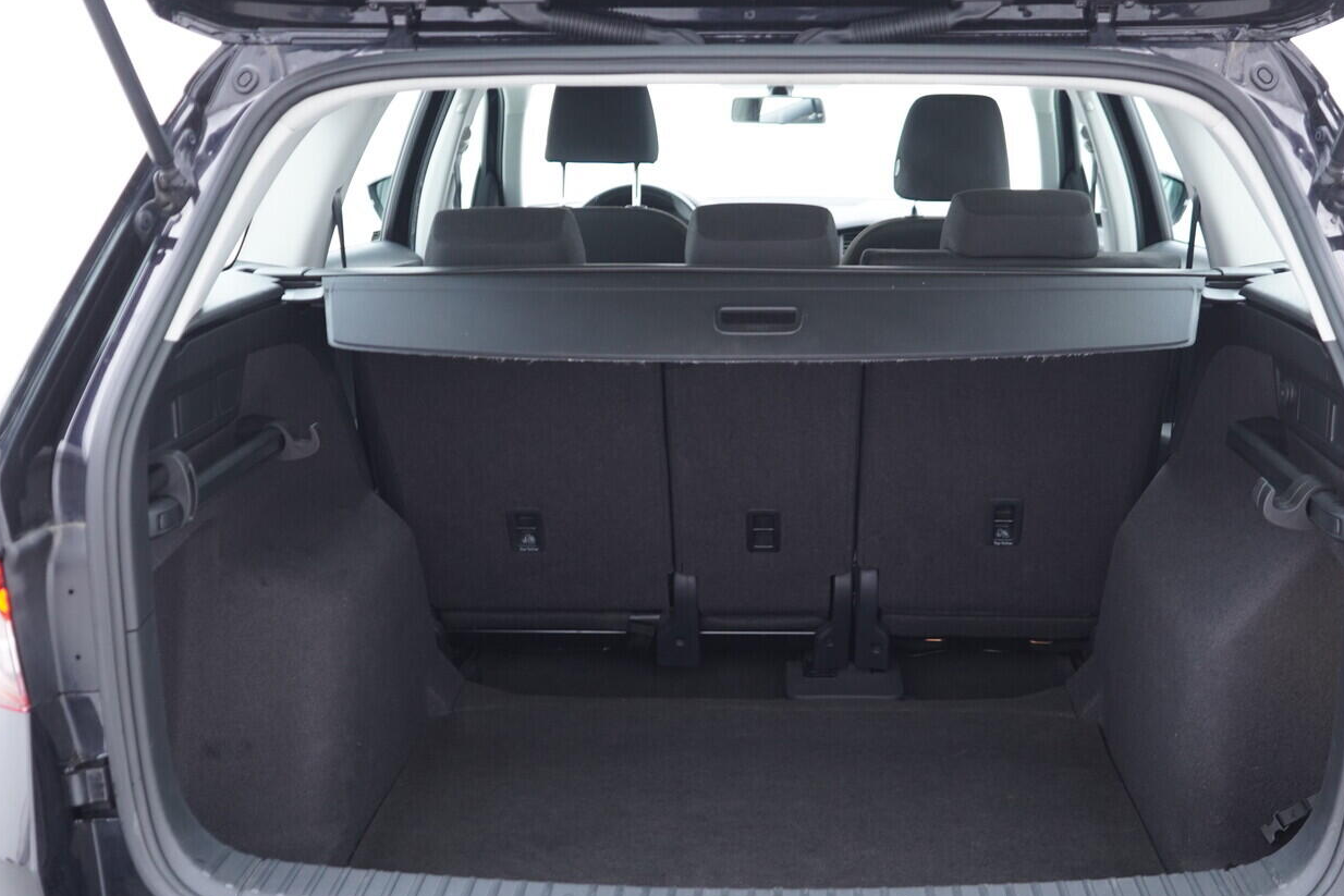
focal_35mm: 42
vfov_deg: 31.9
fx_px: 1568
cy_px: 511
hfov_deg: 46.3
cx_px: 740
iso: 400
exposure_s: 1/40
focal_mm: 24
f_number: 2.8
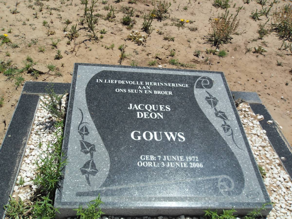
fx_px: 295
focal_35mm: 35
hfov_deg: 52.6
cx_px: 146
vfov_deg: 40.7
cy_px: 110
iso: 80
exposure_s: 1/350
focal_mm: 6.3
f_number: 8.2
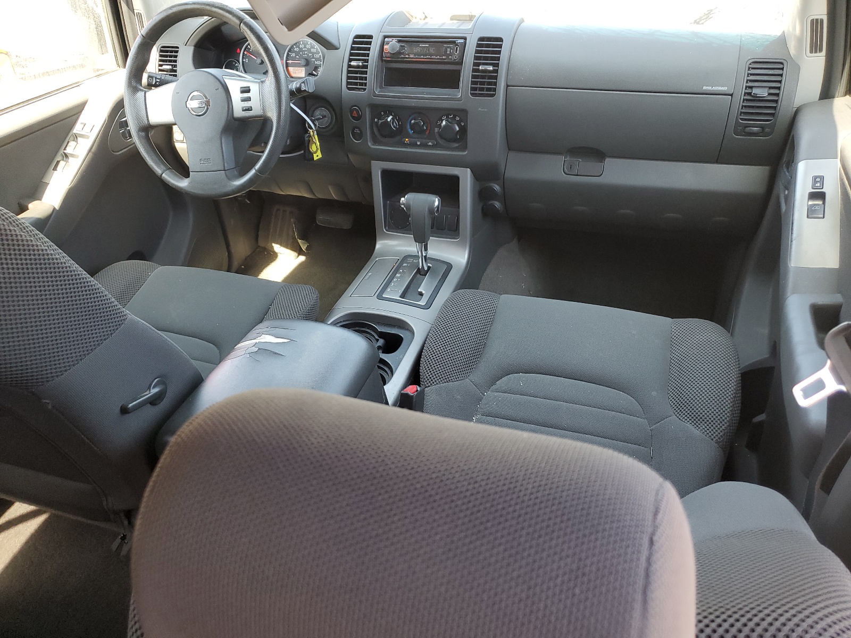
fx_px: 639
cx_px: 426
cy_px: 319
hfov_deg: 67.3
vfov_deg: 53.1
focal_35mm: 26
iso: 81
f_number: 1.5
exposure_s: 1/120
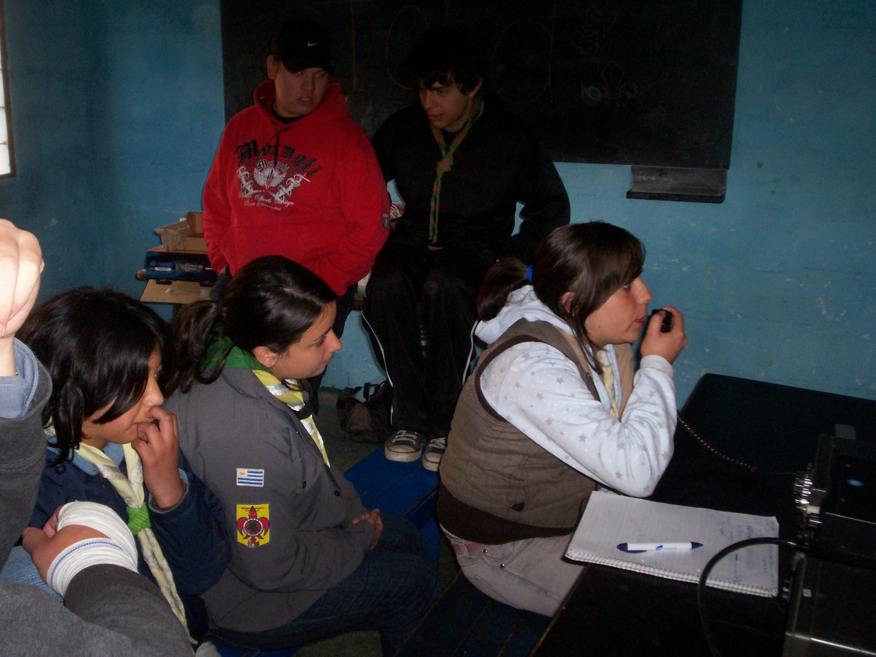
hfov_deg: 51.4
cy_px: 328
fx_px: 911
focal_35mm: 36
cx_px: 438
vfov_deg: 39.7
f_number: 4.5
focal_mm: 5.9
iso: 140
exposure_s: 1/64
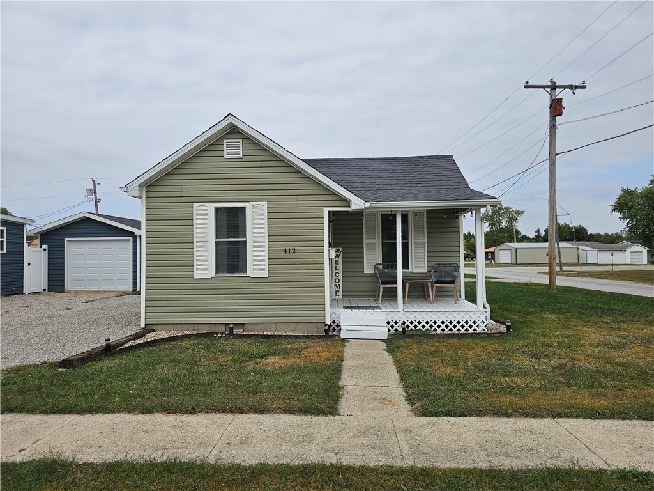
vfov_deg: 58.9
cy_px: 246
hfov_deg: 73.9
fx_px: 435
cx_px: 327
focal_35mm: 23
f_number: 1.7
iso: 10
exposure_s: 1/992
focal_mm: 6.3
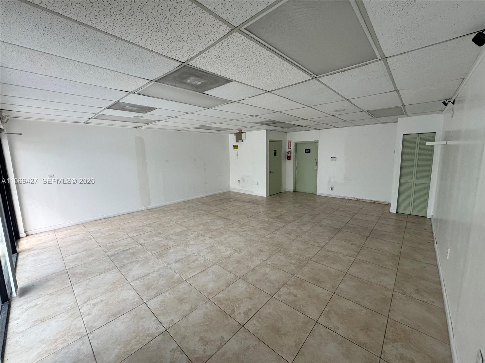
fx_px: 196
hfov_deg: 102.1
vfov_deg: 85.7
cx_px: 242
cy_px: 182
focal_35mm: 14
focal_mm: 2.22
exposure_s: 1/99
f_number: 2.2
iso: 200
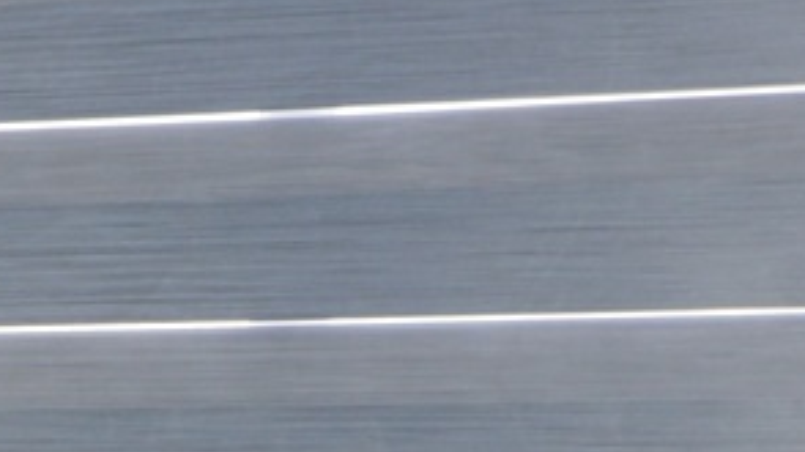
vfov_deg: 7.5
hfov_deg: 12.6
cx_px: -671
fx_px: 3285
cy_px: 986
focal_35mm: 154
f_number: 4.4
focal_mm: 24.2
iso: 800
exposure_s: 1/34
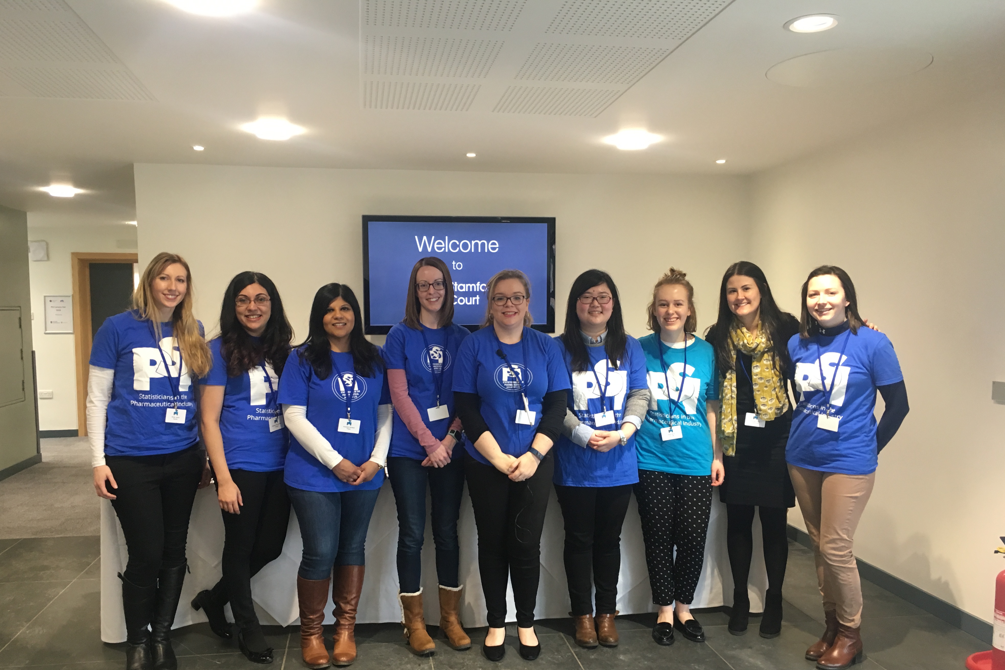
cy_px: 386
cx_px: 495
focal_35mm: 31
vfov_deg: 42.2
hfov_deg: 60.3
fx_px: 865
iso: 125
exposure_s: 1/33
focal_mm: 4.15
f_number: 2.2
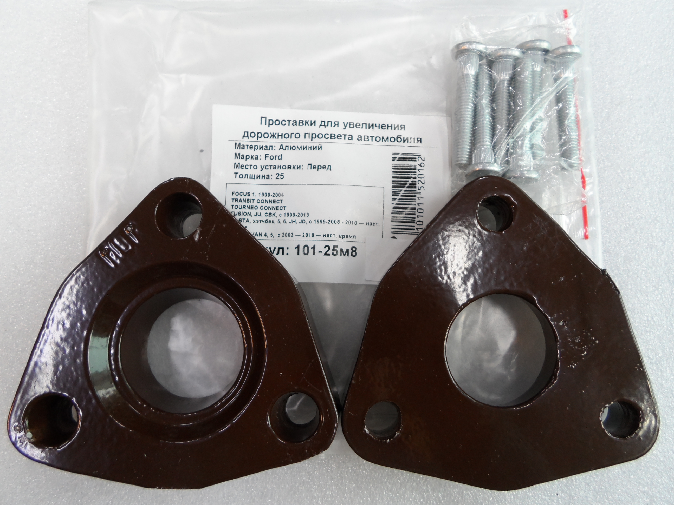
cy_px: 252
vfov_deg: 54.9
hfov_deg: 69.4
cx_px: 337
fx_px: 487
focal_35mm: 25
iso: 100
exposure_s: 1/30
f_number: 2.5
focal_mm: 4.5
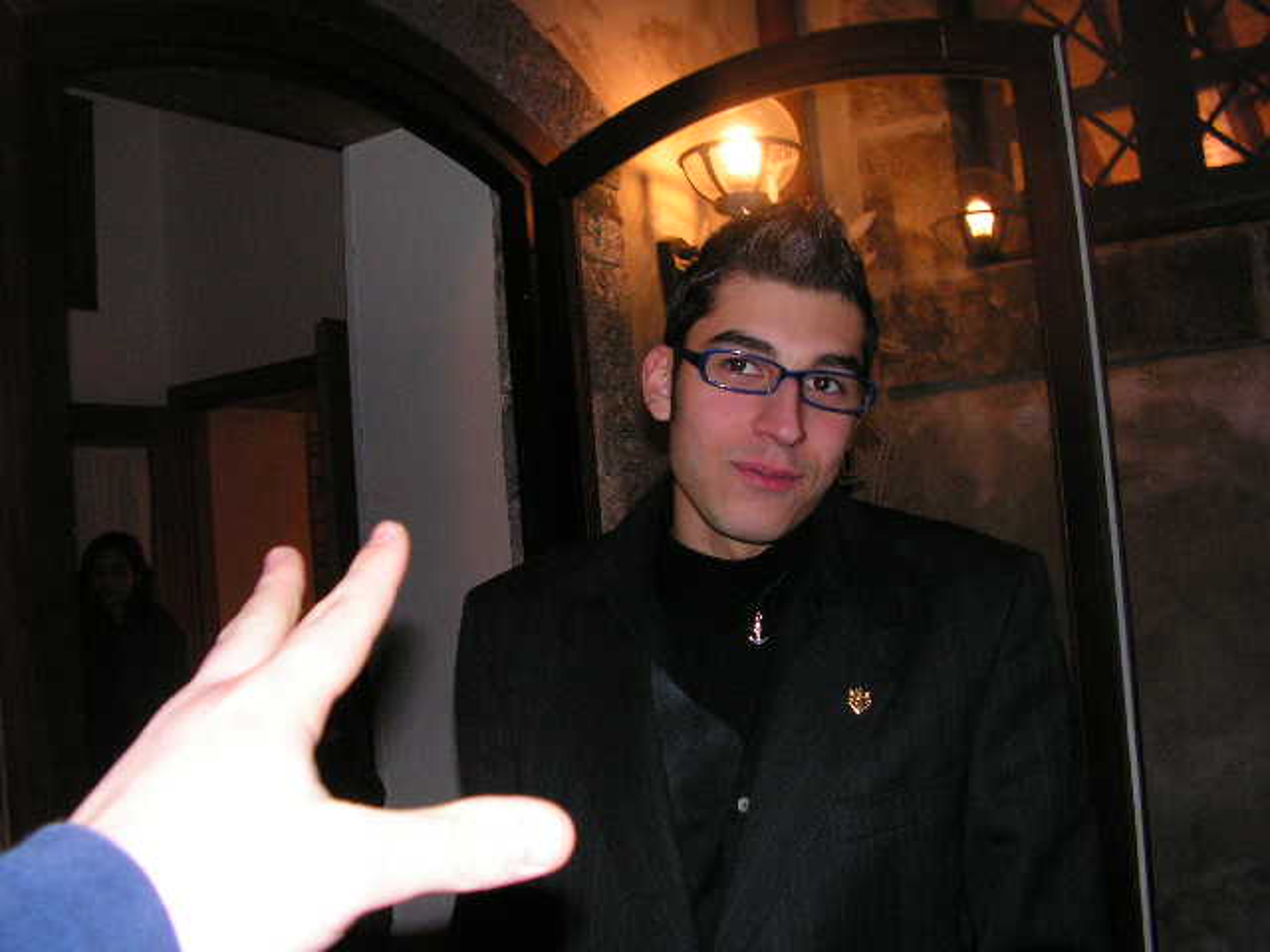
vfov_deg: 39.7
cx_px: 635
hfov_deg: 51.4
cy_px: 476
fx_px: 1321
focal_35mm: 36
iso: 200
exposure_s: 1/40
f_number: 3.2
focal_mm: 6
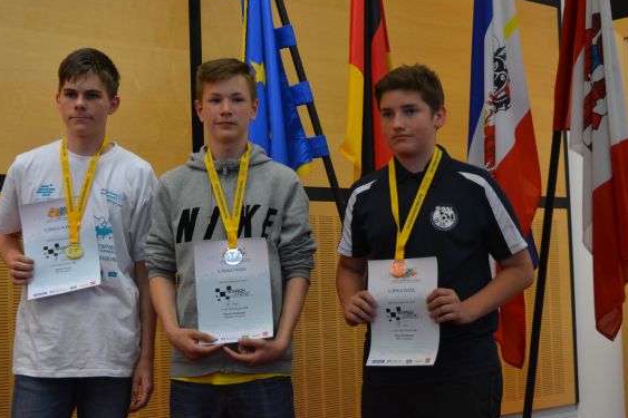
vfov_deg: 21.2
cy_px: 215
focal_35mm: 64
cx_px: 305
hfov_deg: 31.4
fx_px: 1116
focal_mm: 40
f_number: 4.8
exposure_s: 1/50
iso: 800
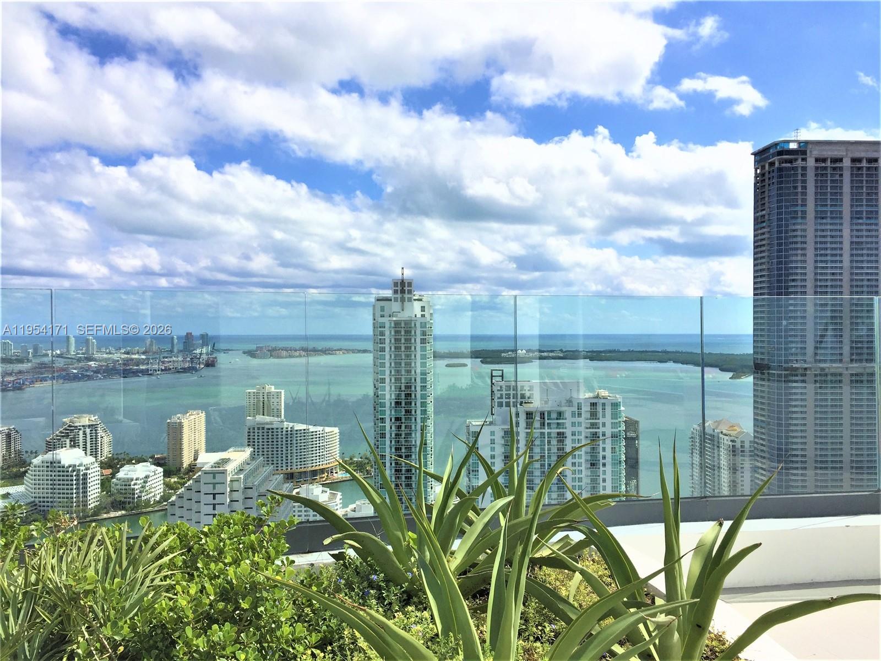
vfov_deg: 48.2
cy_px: 330
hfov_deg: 61.7
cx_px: 440
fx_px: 738
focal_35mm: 29
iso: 32
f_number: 2.2
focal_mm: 4.15
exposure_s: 1/4950
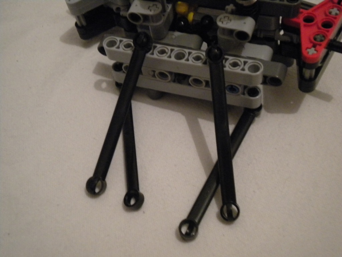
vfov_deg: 28.0
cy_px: 128
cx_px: 171
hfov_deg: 36.8
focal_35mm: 52
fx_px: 514
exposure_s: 1/18.8
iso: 800
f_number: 3.9
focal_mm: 9.3
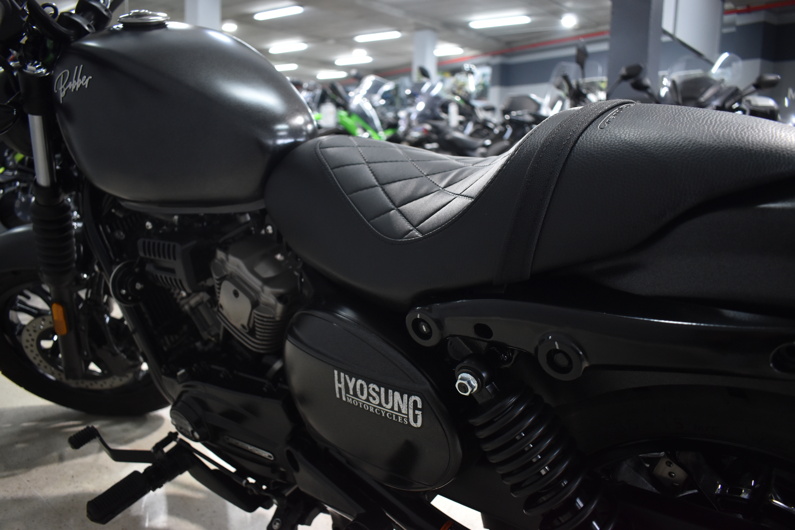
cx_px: 398
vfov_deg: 47.9
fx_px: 596
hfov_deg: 67.4
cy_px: 265
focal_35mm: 27
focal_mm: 18
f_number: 3.5
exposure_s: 1/50
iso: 800
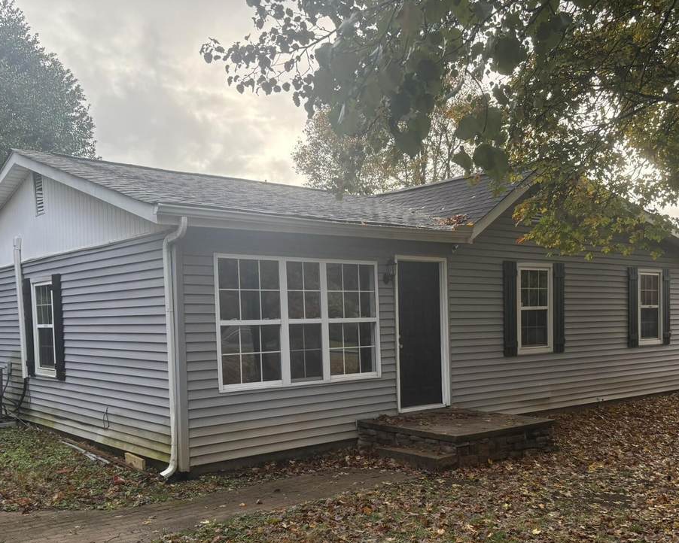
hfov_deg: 50.2
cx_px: 367
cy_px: 359
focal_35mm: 36
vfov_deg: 40.7
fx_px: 724
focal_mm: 5.96
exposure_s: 1/837
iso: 50
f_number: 1.6
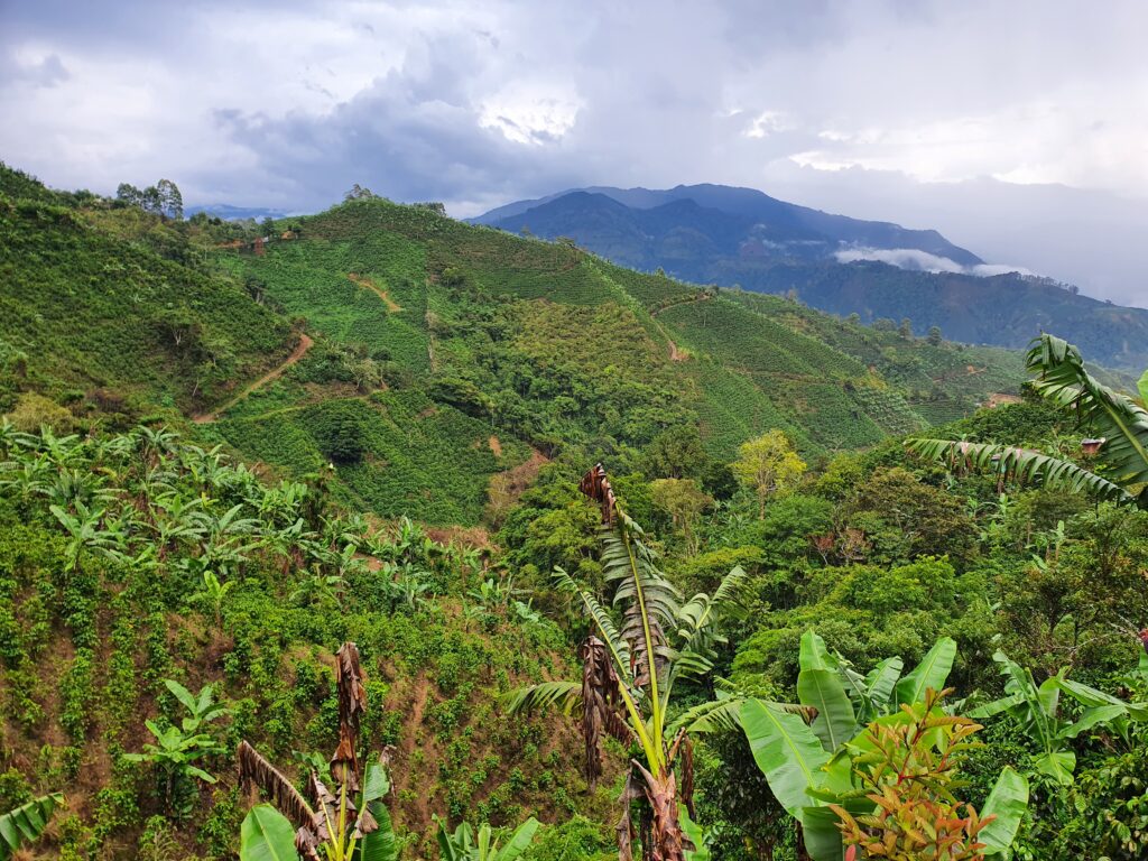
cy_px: 430
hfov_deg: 67.3
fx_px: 862
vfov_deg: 53.1
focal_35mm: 26
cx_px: 574
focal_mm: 4.32
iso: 50
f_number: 2.4
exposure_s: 1/120
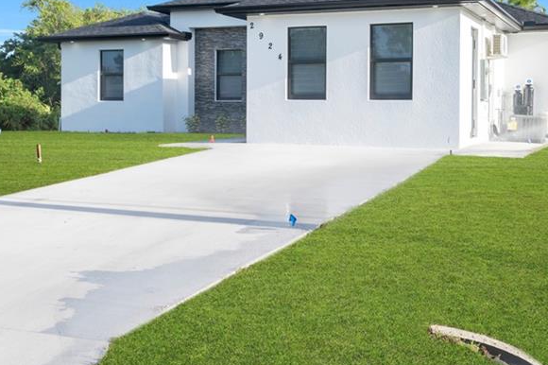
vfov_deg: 25.3
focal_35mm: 53
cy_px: 117
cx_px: 276
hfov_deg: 37.5
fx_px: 806
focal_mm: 20
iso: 100
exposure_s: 1/250
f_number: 8
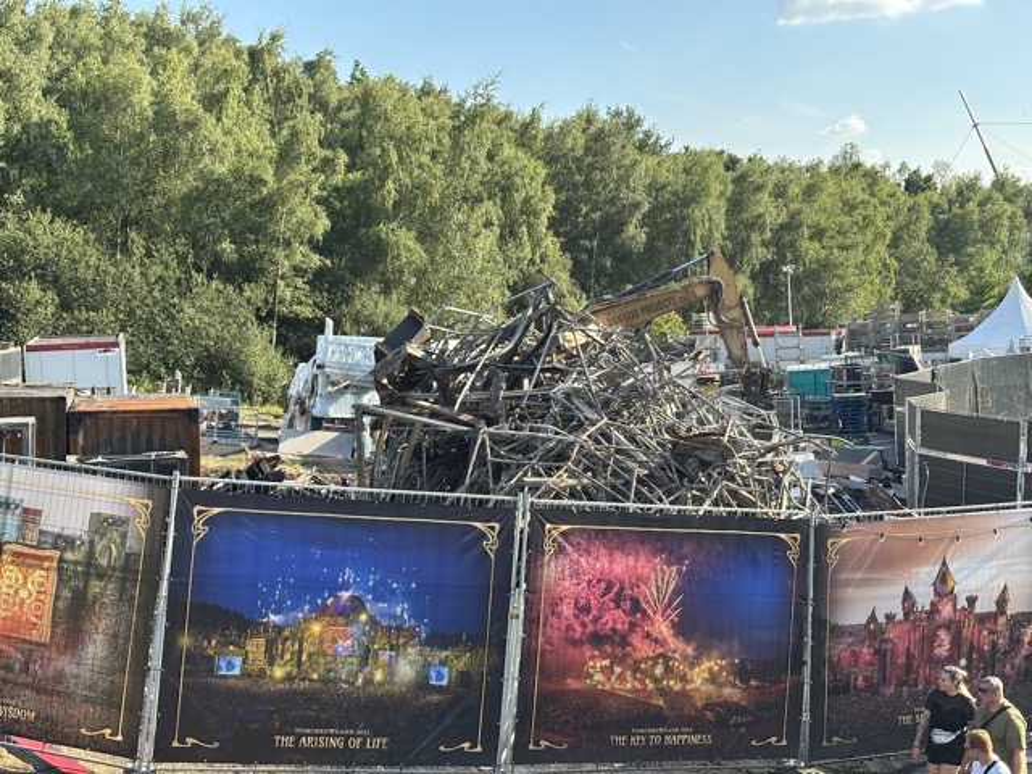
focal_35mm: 52
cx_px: 516
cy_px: 387
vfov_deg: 28.0
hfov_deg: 36.8
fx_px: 1550
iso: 32
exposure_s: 1/604
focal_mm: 5.96
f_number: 1.6
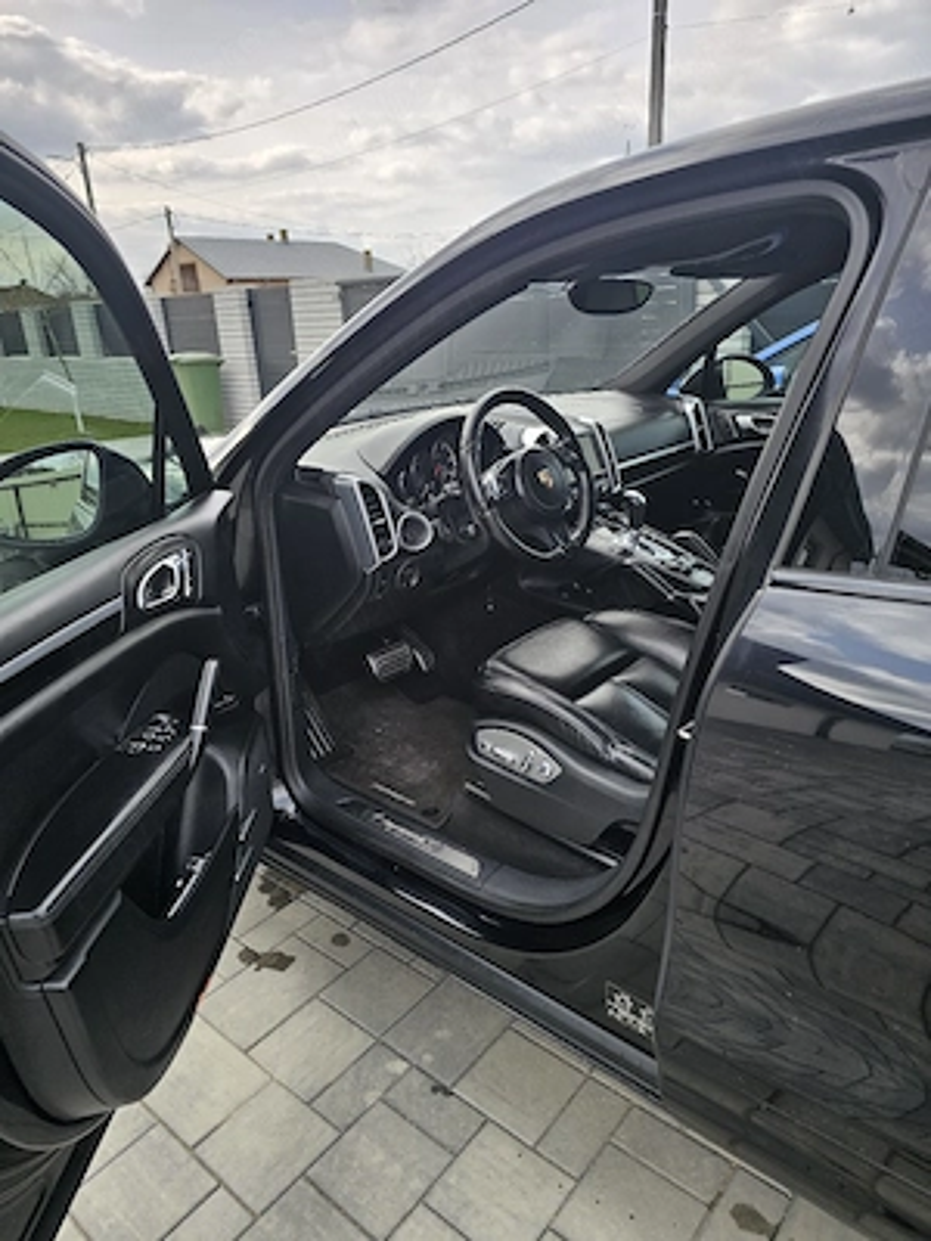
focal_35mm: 23
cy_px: 620
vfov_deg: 73.9
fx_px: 825
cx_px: 466
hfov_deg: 58.9
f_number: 1.7
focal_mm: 6.3
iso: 10
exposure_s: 1/167
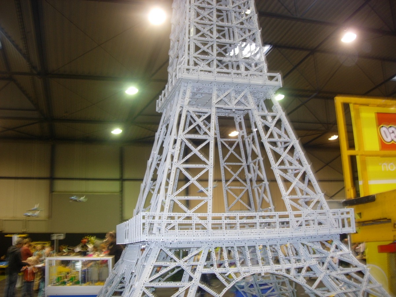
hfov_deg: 49.0
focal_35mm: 38
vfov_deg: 37.7
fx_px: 435
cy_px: 148
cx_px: 198
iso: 79
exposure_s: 1/7.5
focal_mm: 7.8
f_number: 2.8
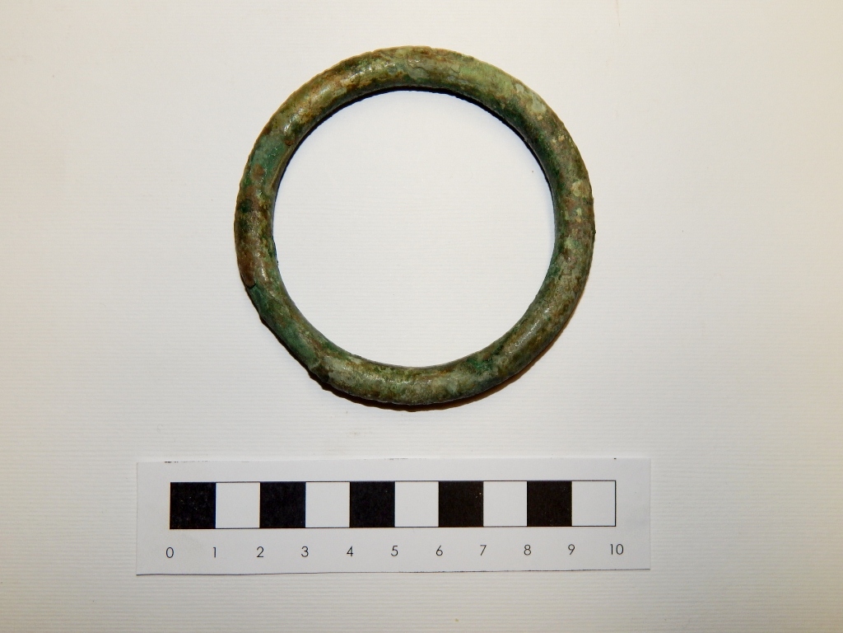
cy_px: 316
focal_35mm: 38
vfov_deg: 37.7
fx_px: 925
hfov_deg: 49.0
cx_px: 422
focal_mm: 6.8
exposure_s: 1/30
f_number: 6.9
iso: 140
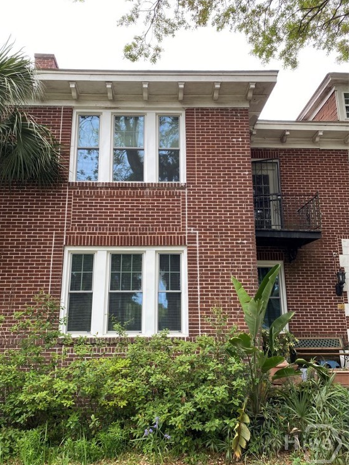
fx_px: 363
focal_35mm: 27
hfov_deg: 51.3
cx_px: 169
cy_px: 239
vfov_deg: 65.3
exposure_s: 1/307
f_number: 1.8
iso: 32
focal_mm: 4.25
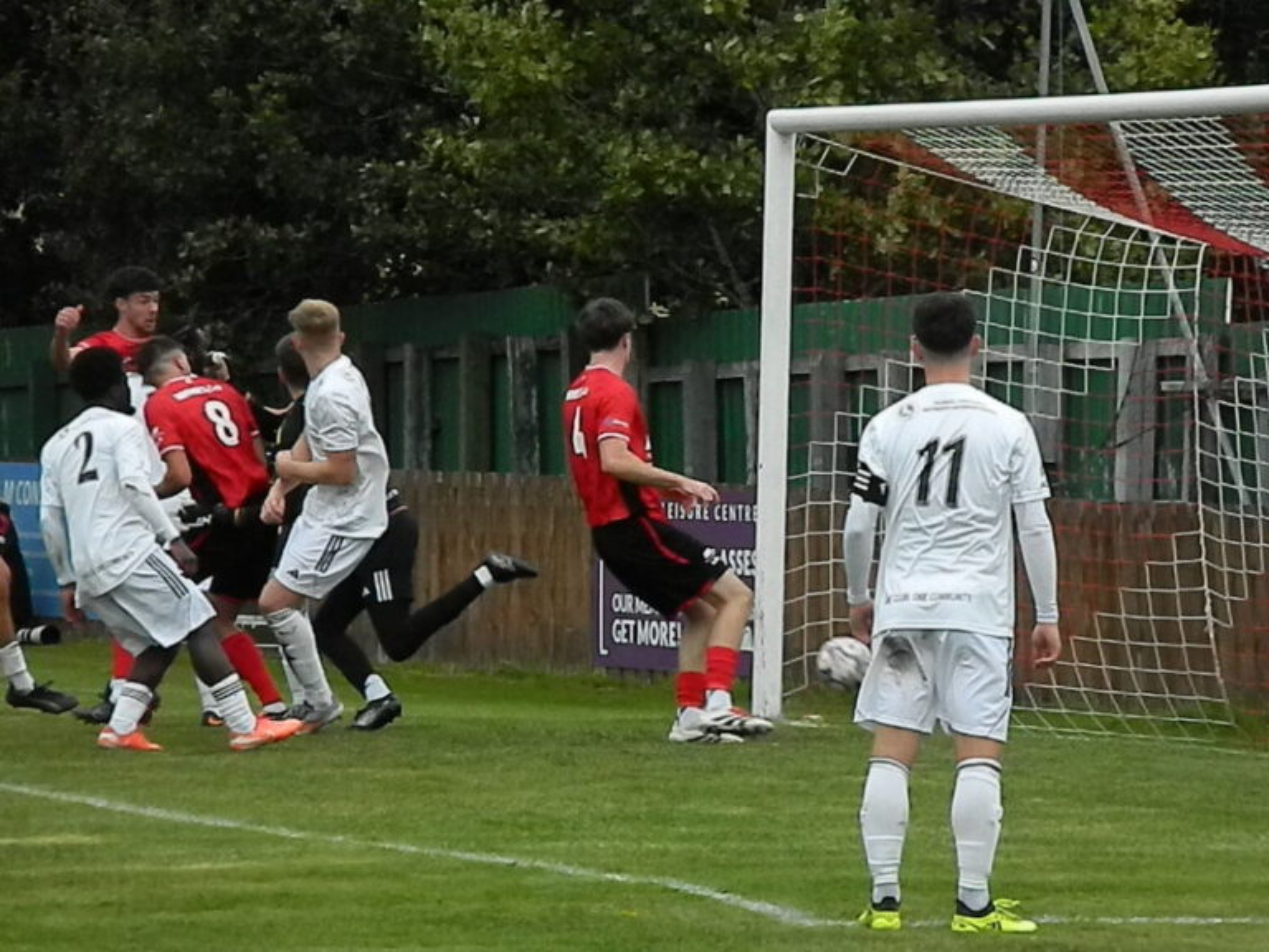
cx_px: 634
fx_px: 10191
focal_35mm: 278
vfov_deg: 5.3
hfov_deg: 7.1
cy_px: 476
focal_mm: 50
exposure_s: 1/400
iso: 400
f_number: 5.6
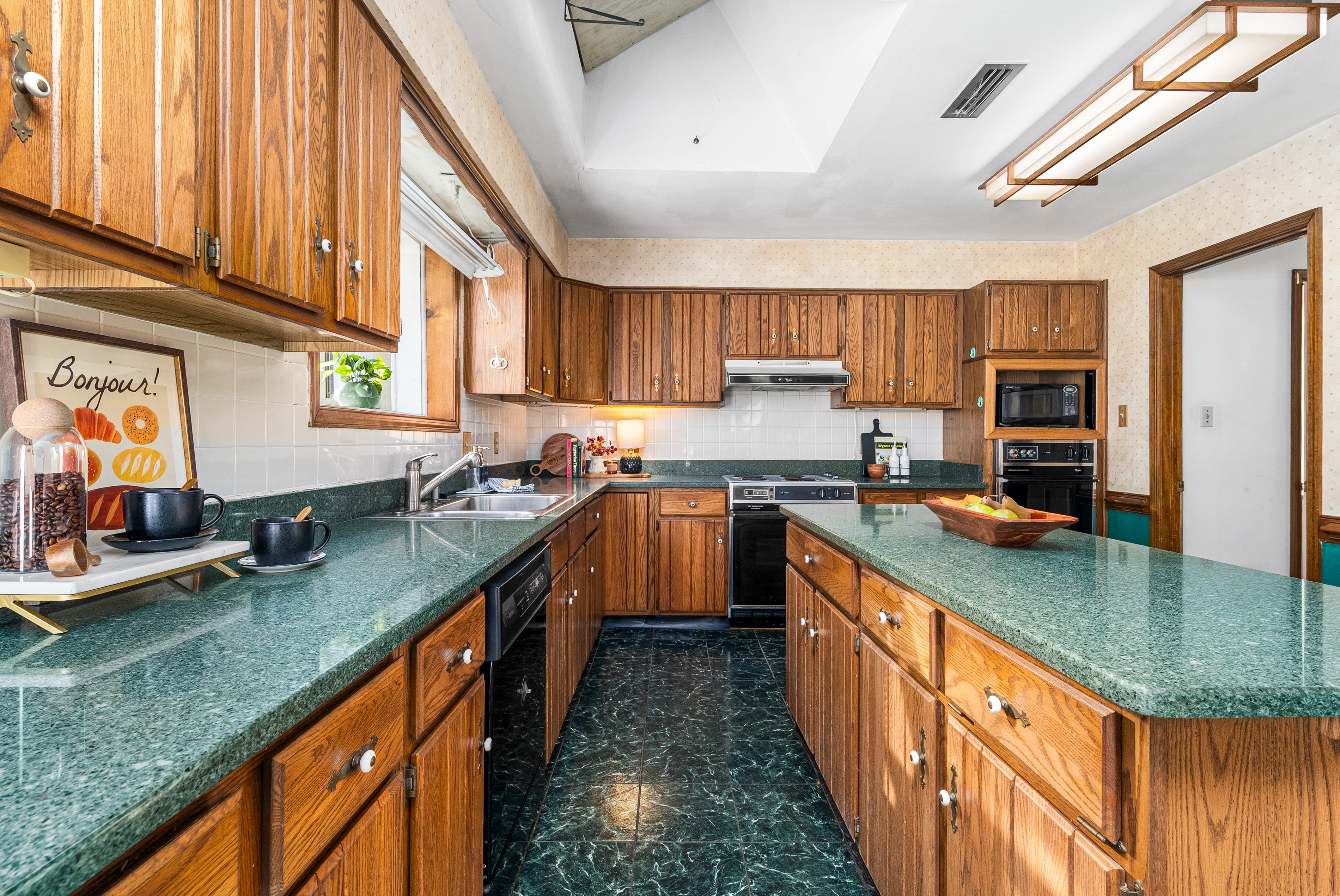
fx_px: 596
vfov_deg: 73.8
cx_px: 670
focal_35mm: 16
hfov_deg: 96.7
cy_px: 448
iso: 1250
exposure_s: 1/125
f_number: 9
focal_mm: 16
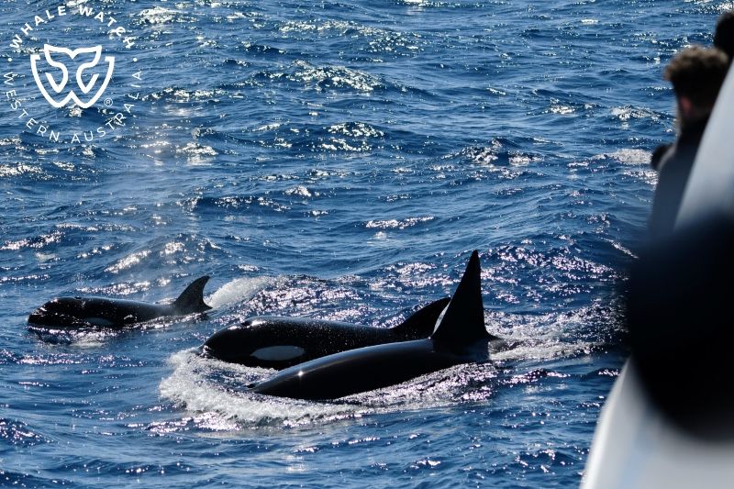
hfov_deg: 13.3
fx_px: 3159
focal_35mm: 155
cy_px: 244
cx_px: 367
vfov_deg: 8.9
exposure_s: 1/8000
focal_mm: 155
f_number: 5.6
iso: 500
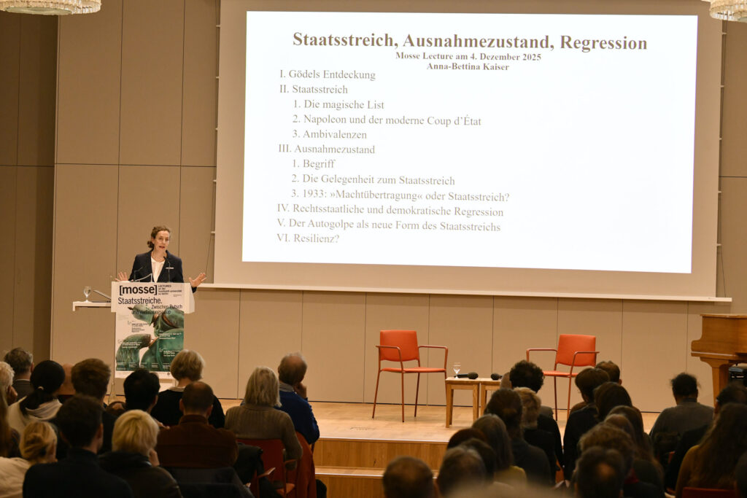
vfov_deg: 13.4
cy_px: 249
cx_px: 374
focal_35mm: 102
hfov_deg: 20.0
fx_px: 2117
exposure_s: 1/250
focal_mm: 102
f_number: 5
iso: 3200
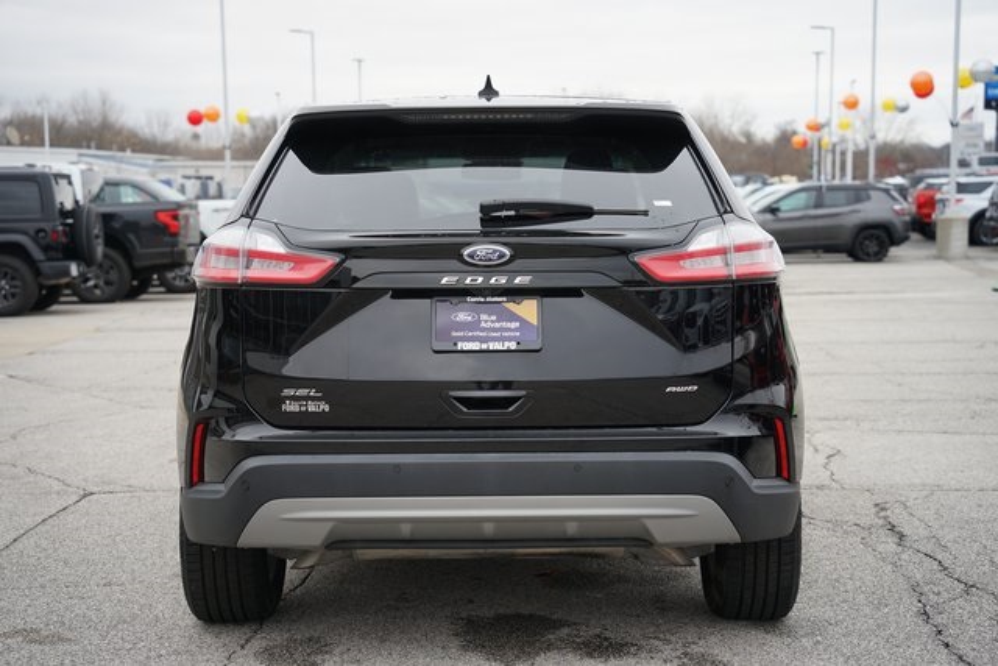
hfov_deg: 28.8
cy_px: 333
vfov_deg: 19.5
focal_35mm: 70
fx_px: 1941
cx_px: 499
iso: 200
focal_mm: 70
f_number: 4
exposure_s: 1/80
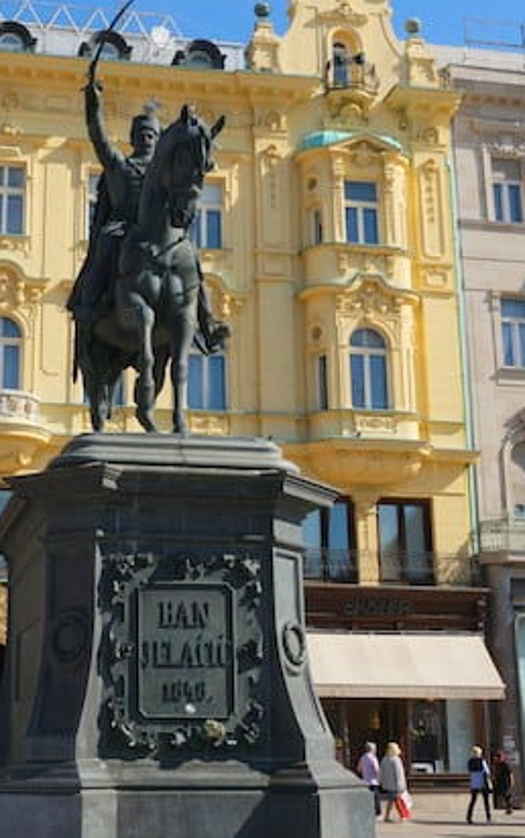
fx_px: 1069
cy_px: 362
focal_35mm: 47
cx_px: 238
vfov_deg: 42.7
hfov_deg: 27.6
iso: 125
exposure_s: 1/160
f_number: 13
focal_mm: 21
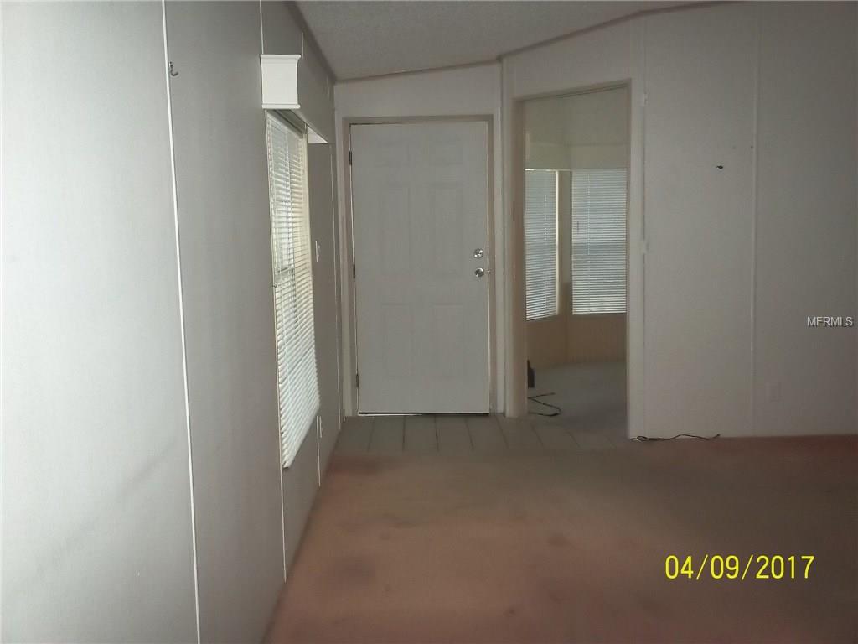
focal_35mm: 38
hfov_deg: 49.0
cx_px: 429
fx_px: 942
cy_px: 322
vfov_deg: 37.7
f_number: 4.5
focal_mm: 6.3
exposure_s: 1/60
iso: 360
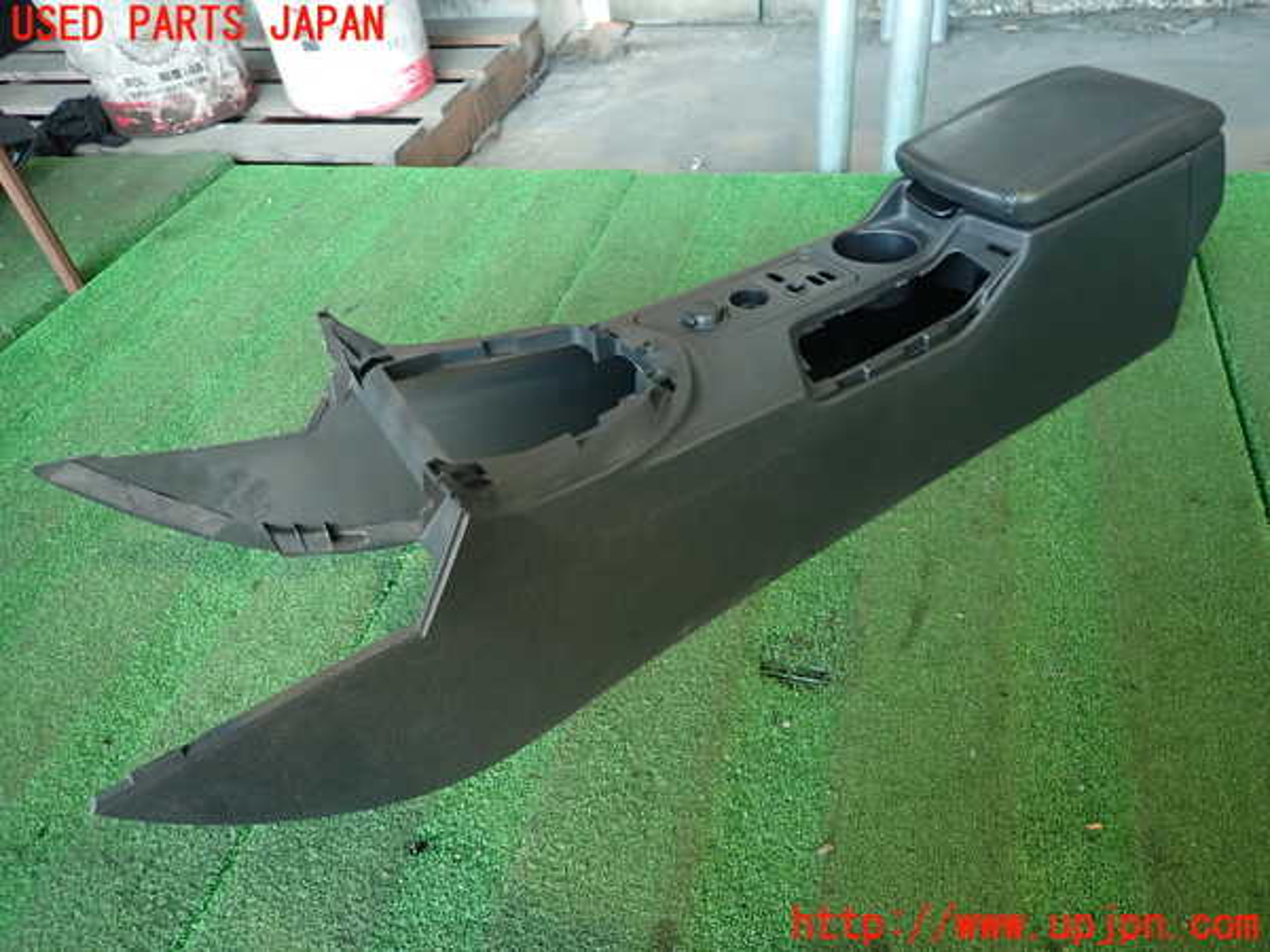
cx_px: 635
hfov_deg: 69.4
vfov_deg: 54.9
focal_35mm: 25
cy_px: 476
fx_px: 917
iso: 320
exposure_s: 1/30
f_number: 2
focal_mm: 4.5
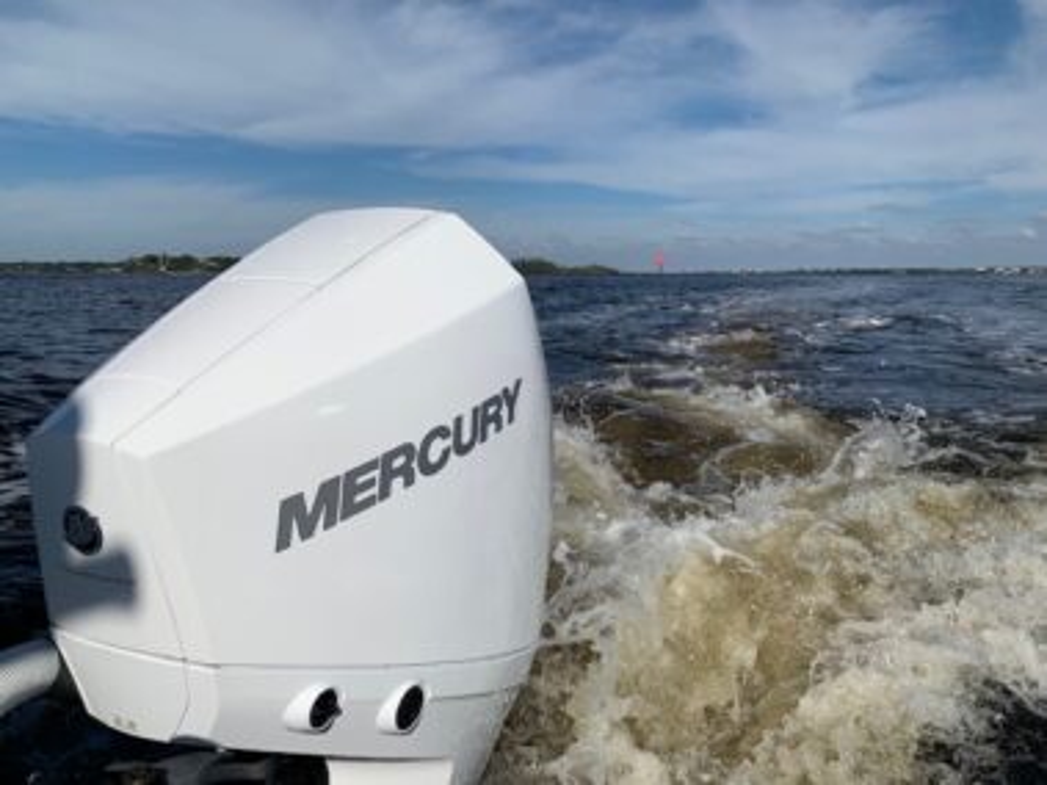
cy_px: 392
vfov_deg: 53.0
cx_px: 524
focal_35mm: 26
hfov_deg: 67.3
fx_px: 786
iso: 25
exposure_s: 1/8696
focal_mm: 4.25
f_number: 1.8
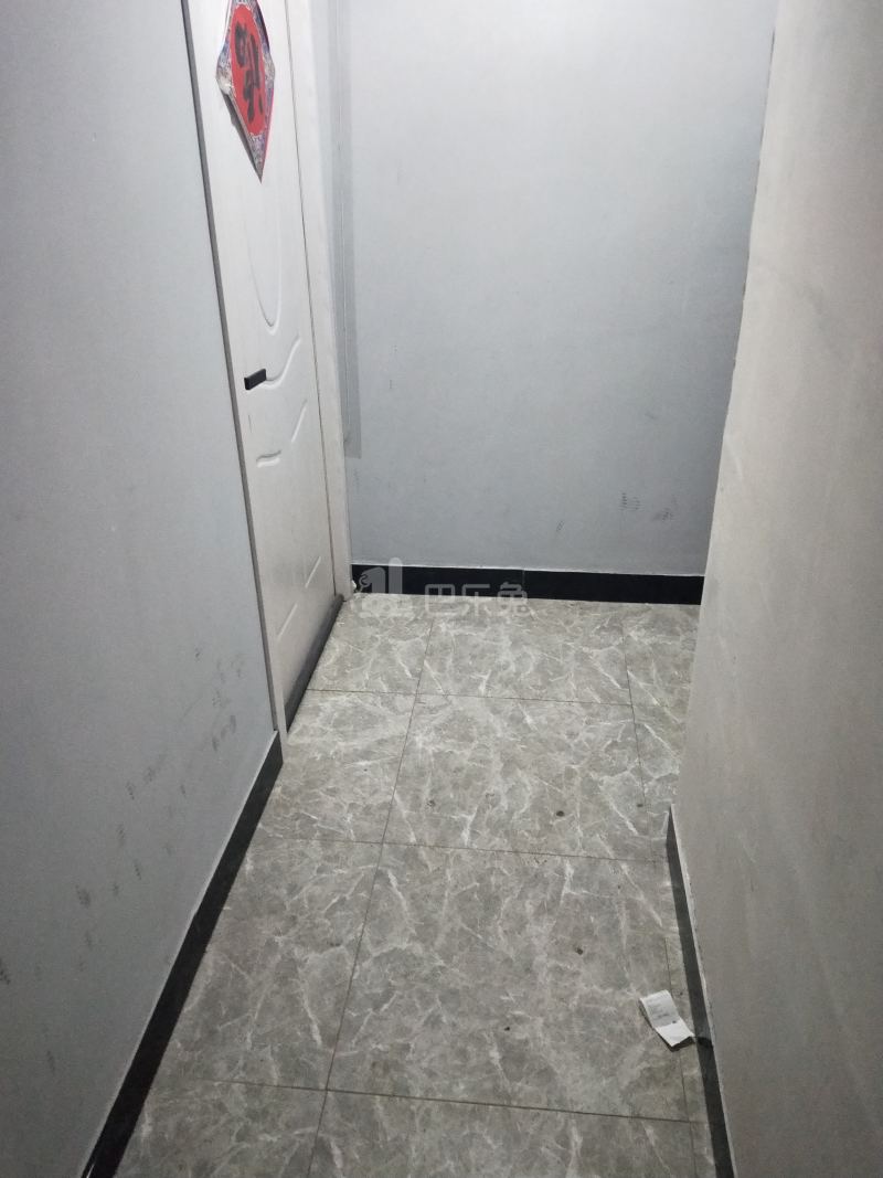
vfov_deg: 73.9
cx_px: 442
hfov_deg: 58.9
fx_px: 782
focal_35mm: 23
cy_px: 589
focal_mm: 3.99
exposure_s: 1/33
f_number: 1.7
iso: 546
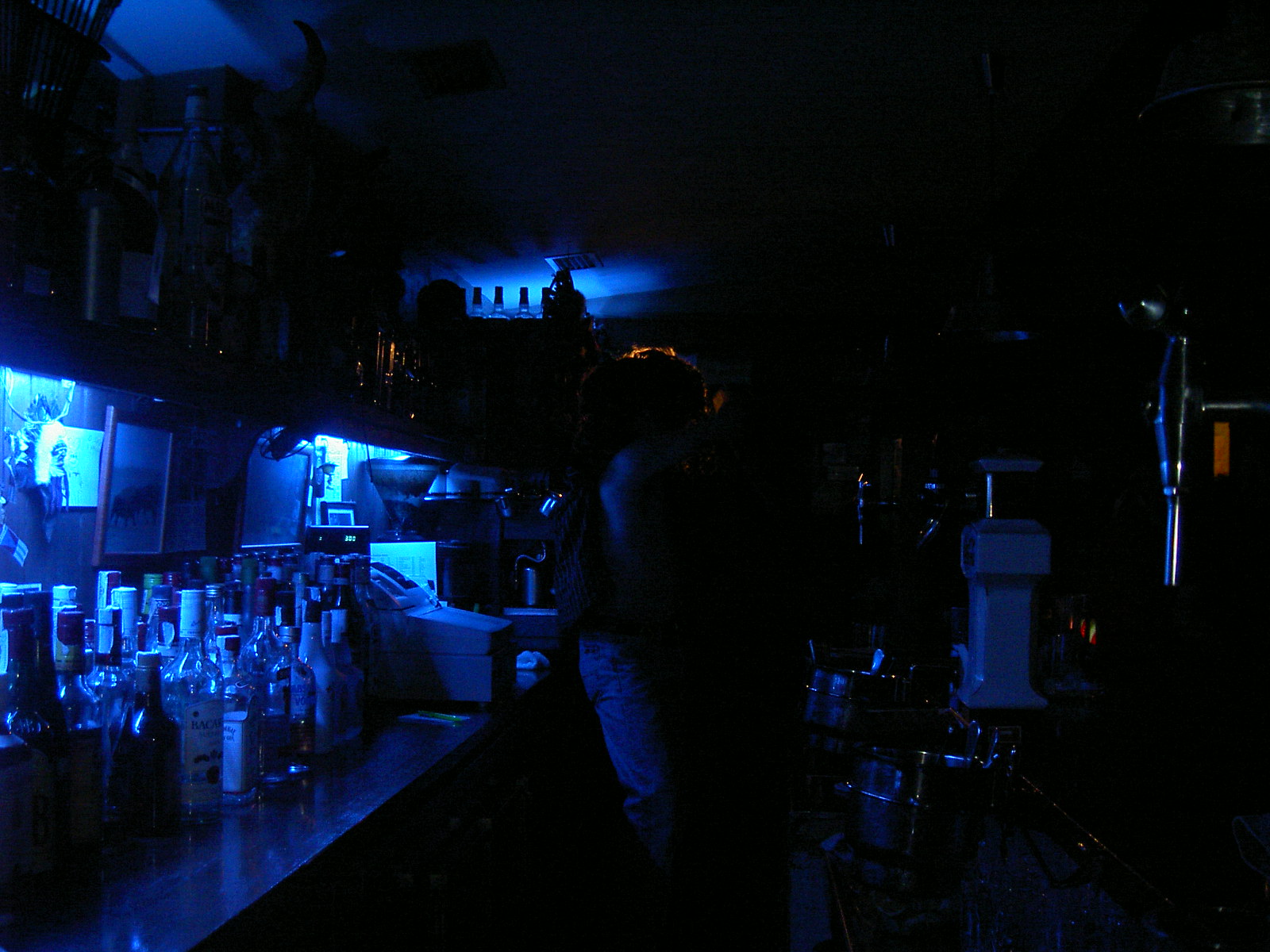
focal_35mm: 39
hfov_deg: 47.9
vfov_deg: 36.8
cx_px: 635
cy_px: 476
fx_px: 1431
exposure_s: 1/59.5
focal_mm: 8
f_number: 2.8
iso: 100
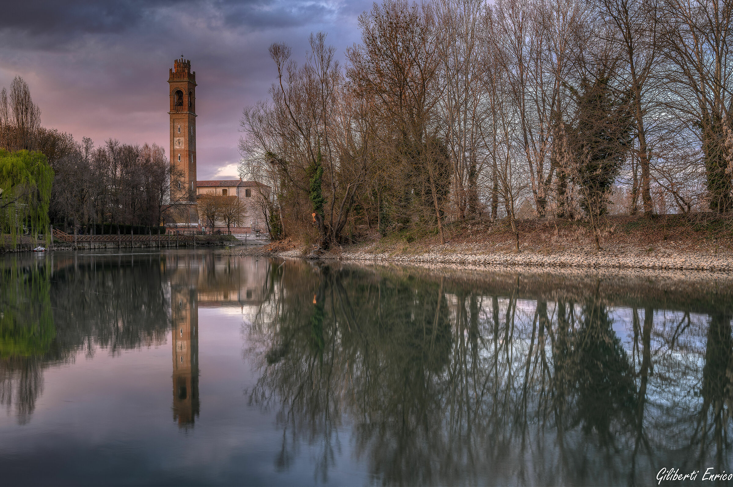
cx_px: 366
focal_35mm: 34
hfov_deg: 56.5
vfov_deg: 39.4
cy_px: 244
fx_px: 682
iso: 100
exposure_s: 1/2.5
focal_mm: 33.5
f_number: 13
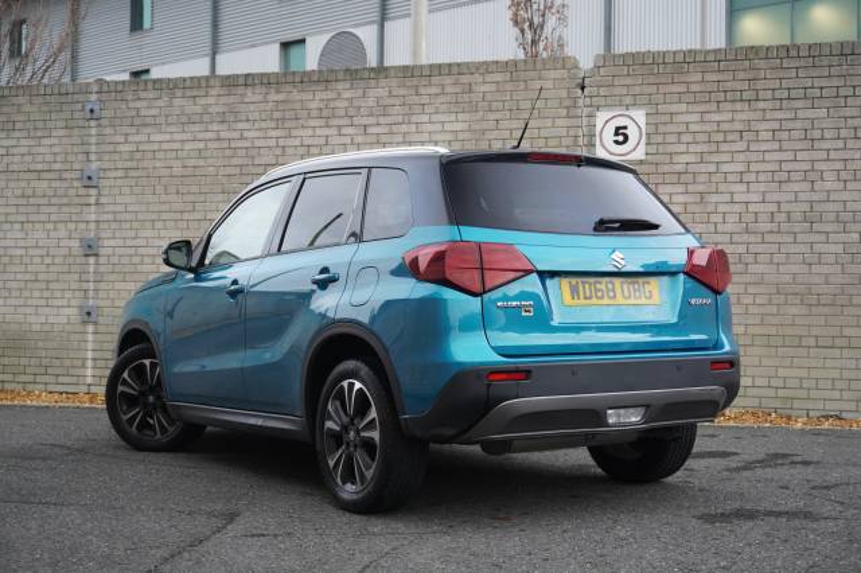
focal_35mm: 50
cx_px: 430
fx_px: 1183
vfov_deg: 27.2
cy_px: 286
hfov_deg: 40.0
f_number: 5
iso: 1600
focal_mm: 33
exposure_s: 1/160
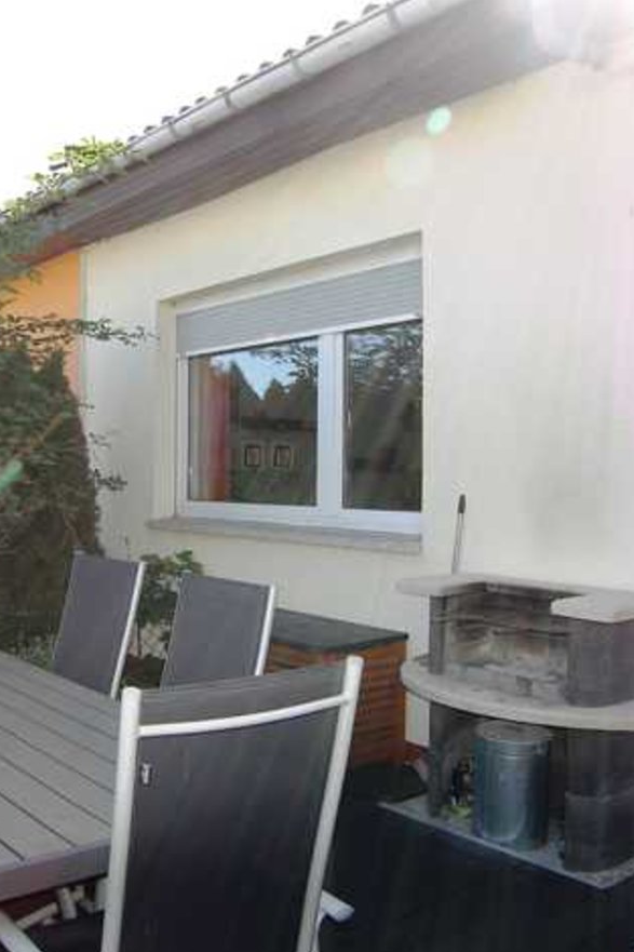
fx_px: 898
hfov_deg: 37.9
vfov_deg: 55.8
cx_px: 160
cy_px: 481
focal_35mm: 34
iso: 50
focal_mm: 5
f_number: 2.8
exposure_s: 1/250
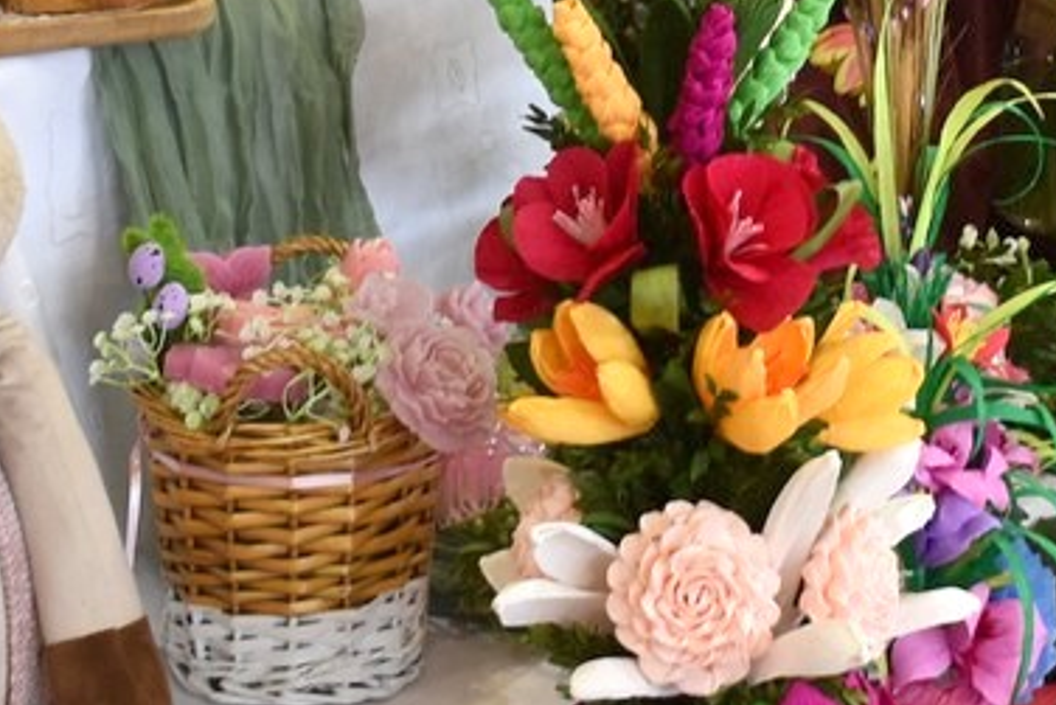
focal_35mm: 153
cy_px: -194
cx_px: 598
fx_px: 4489
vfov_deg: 8.8
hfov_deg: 13.4
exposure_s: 1/80
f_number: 4.5
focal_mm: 24
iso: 400
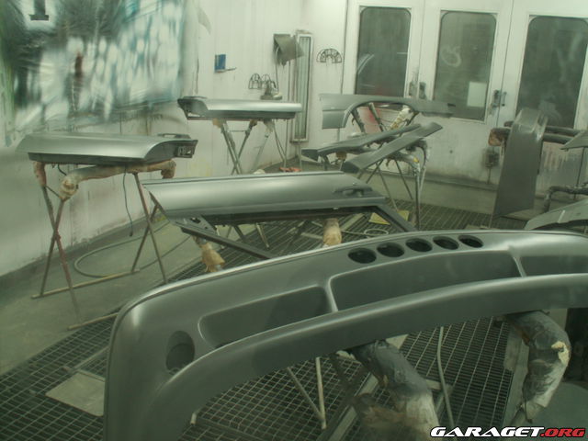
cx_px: 294
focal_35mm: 35
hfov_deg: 52.6
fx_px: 595
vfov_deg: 40.7
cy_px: 220
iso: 64
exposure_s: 1/40
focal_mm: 5.86
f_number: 2.8
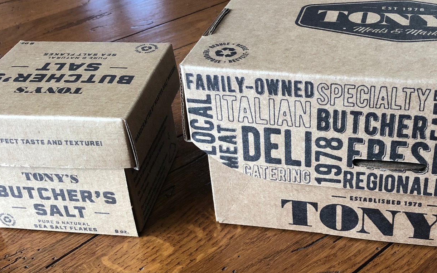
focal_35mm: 49
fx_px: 584
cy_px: 179
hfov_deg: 40.5
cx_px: 294
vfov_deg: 26.2
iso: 25
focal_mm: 4
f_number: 1.8
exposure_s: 1/30
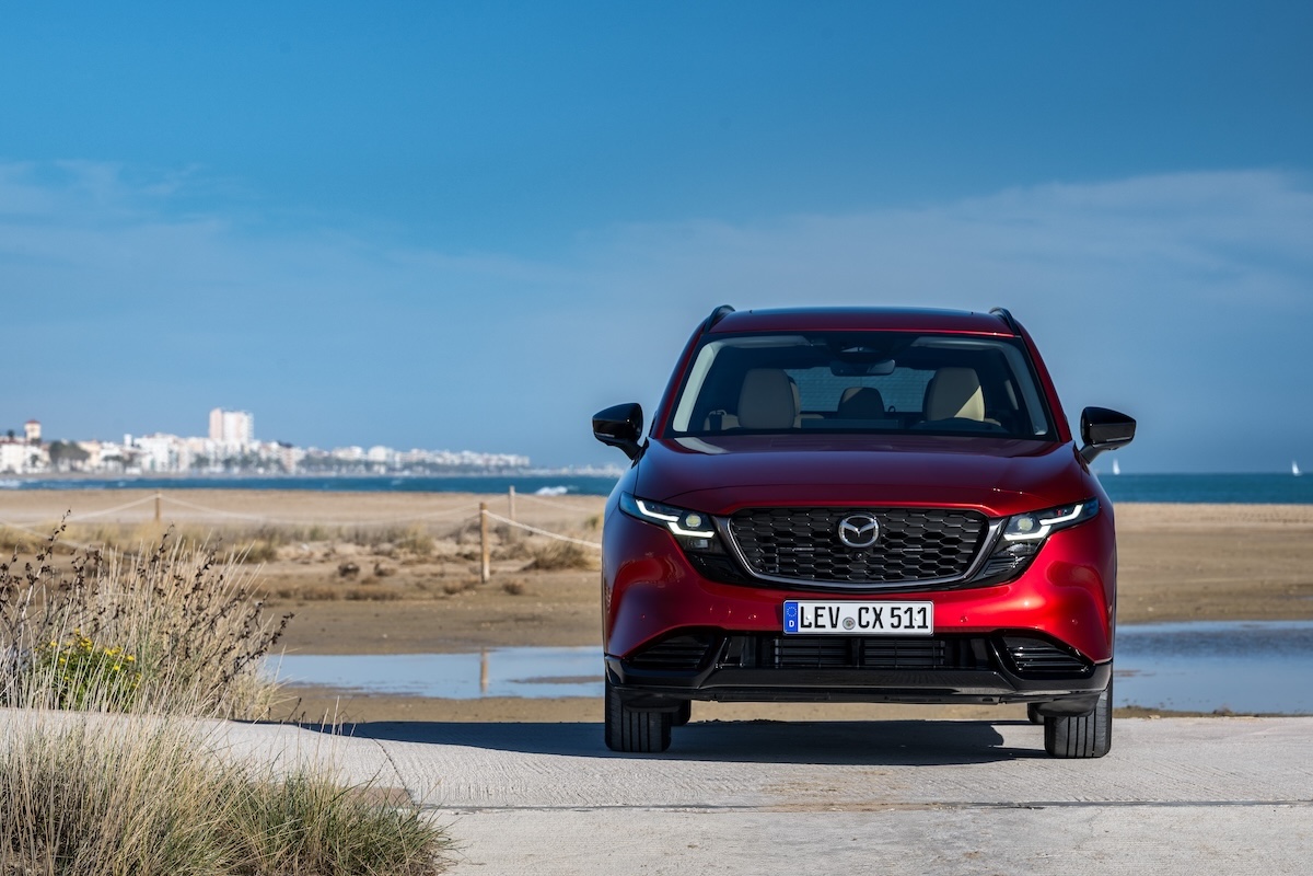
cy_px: 438
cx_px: 656
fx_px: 5288
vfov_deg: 9.5
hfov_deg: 14.2
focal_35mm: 145
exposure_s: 1/200
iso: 100
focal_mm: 145
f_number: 9
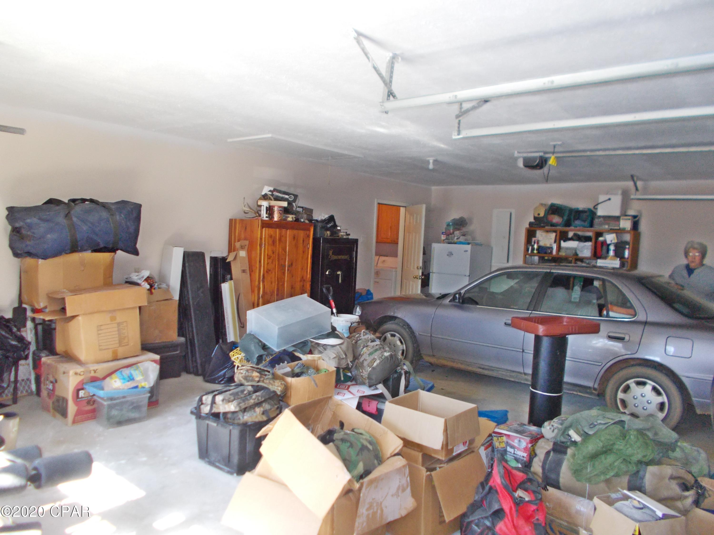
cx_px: 357
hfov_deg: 67.3
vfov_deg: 53.1
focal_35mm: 26
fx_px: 536
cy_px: 268
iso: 280
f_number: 3.2
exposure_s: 1/30
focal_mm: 4.6
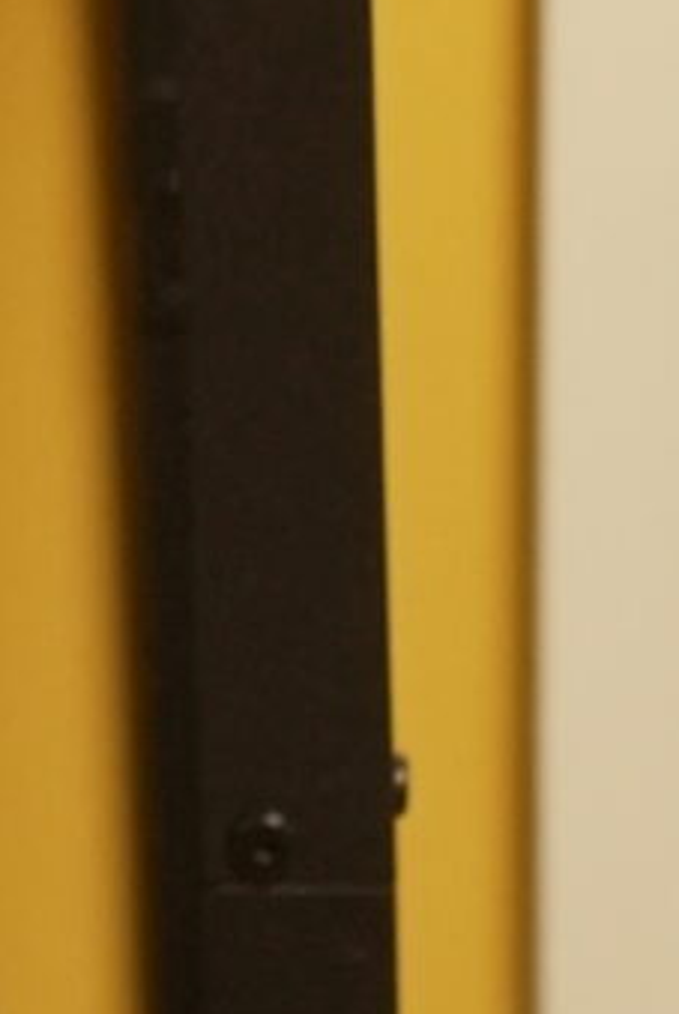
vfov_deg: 6.1
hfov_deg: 4.0
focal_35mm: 332
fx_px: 9363
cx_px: -1325
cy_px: -574
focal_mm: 44
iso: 3200
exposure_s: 1/200
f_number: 2.8
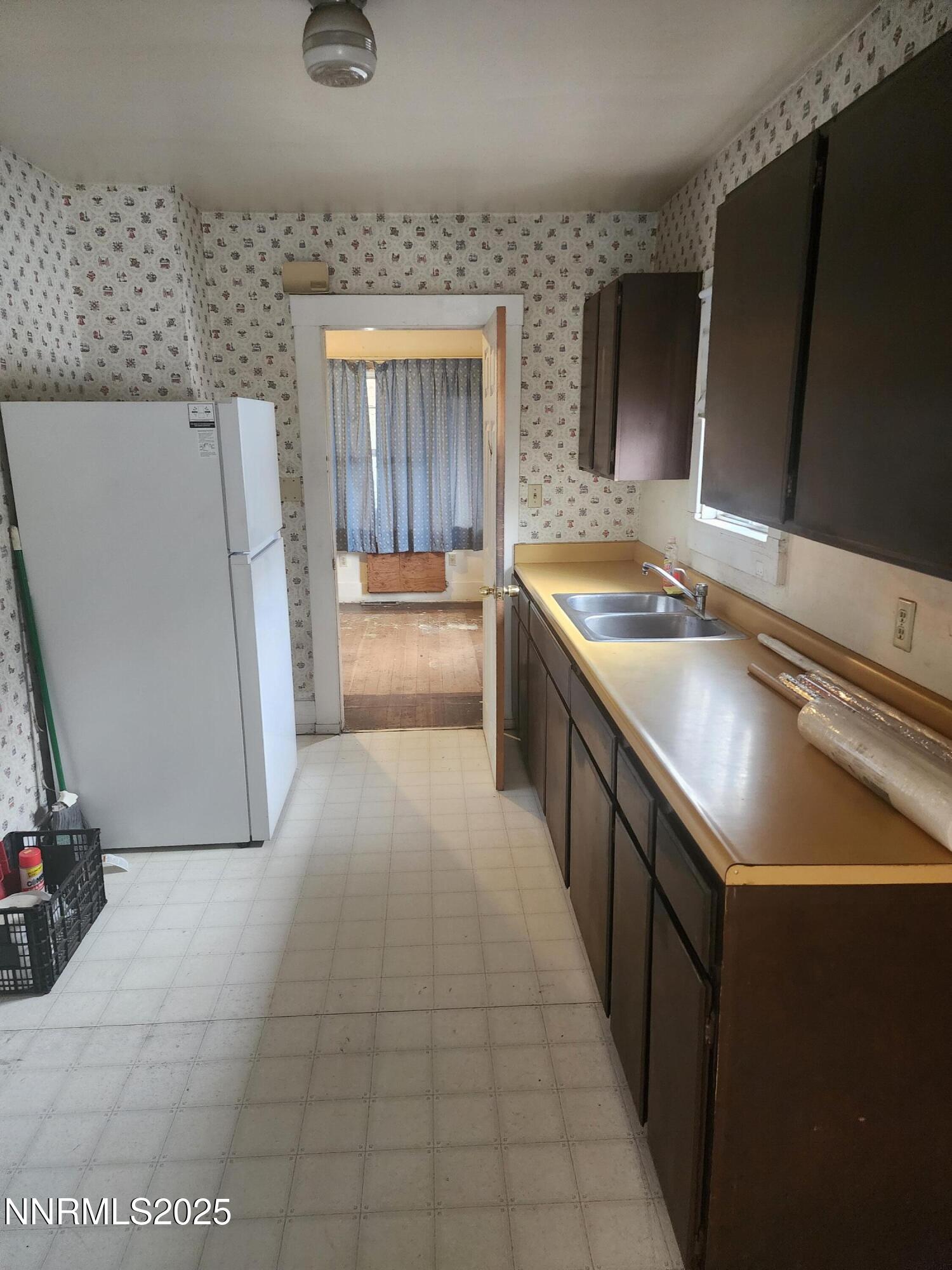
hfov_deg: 58.9
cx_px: 476
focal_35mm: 23
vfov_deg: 73.9
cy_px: 635
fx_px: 843
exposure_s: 1/60
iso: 640
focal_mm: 6.4
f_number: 1.8
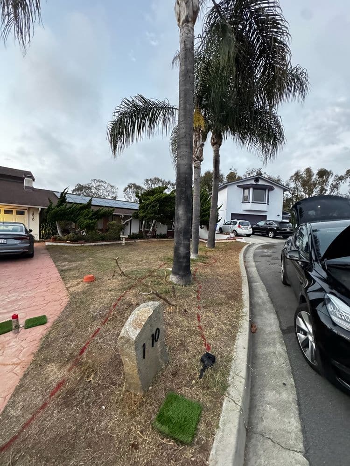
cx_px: 175
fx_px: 189
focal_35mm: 14
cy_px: 233
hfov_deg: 85.7
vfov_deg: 102.1
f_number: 2.2
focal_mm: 2.22
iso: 1250
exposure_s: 1/60
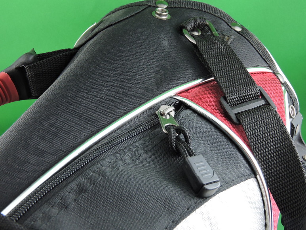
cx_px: 153
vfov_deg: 29.1
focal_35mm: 50
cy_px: 115
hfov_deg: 38.2
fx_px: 442
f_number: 4
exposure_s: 1/30
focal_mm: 9
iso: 280
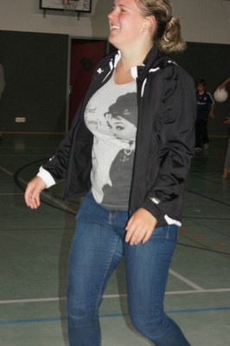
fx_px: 792
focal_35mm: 82
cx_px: 115
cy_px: 173
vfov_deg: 24.6
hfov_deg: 16.5
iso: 800
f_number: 5.6
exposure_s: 1/100
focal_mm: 55
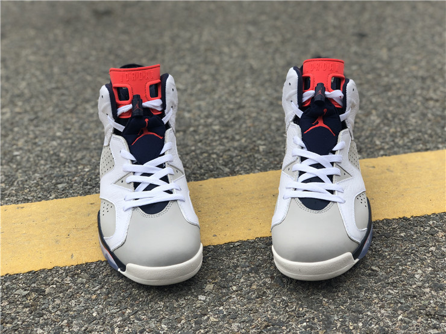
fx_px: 670
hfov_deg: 36.8
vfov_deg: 28.0
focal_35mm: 52
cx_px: 223
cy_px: 167
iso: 16
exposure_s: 1/428
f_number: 2.4
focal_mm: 6
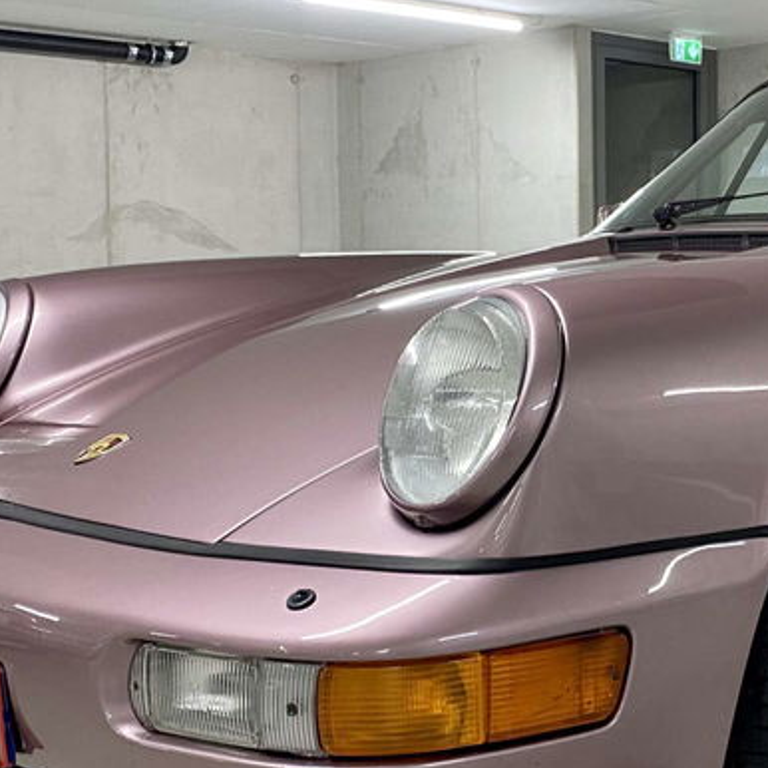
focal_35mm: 61
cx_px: 732
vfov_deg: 28.2
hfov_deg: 26.9
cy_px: 378
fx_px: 1531
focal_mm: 4.25
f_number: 1.8
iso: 125
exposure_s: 1/50
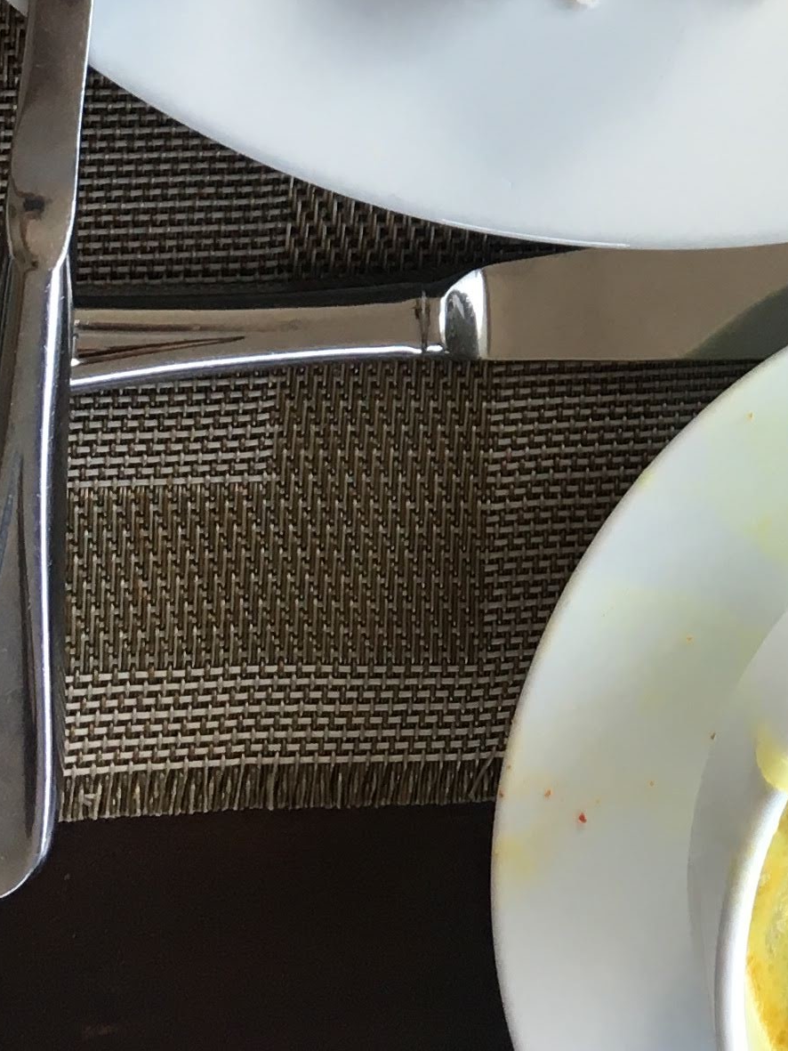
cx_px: 822
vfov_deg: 18.5
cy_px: -316
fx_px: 3004
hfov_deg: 14.7
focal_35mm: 99
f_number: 2.2
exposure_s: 1/33
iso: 25
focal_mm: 4.15
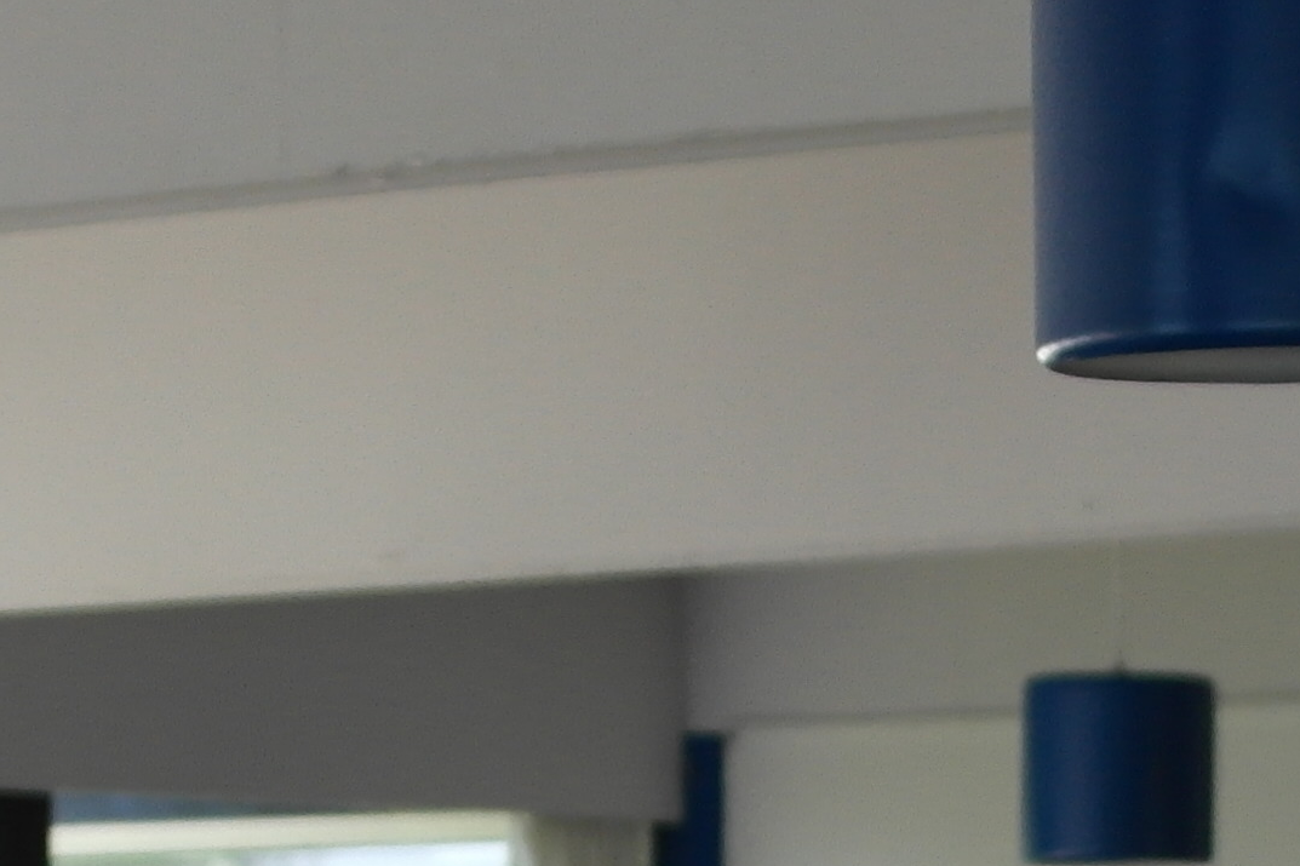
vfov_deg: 5.3
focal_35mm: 250
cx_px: 212
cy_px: 1956
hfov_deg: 8.2
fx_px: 9026
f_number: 4.5
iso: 200
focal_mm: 32
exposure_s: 1/125
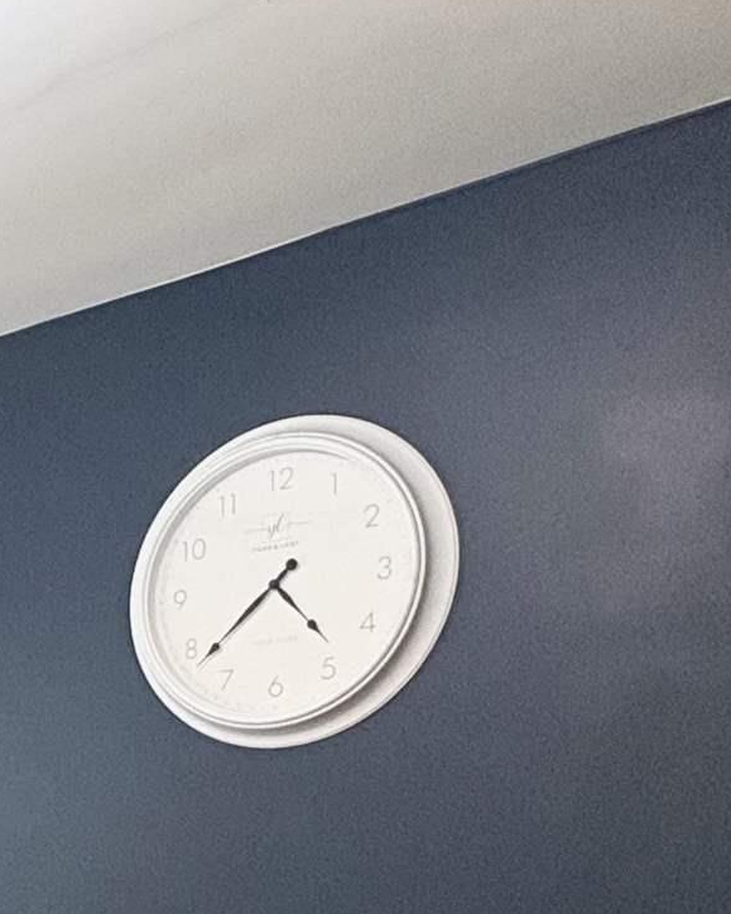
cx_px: -510
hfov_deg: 20.3
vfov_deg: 29.6
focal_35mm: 58
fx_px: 1569
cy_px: 976
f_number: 2.2
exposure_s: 1/60
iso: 320
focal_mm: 2.22
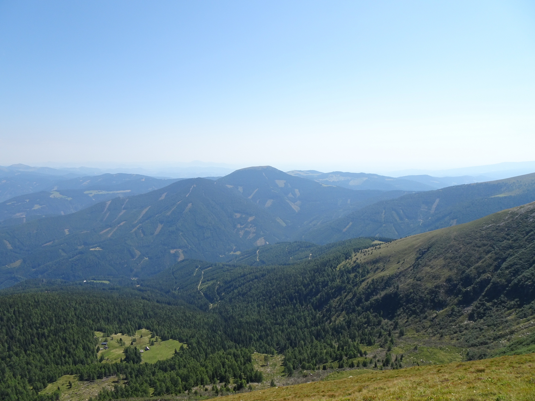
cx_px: 268
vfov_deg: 56.8
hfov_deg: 71.6
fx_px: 371
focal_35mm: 24
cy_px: 200
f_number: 3.5
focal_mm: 4.1
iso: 80
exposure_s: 1/800
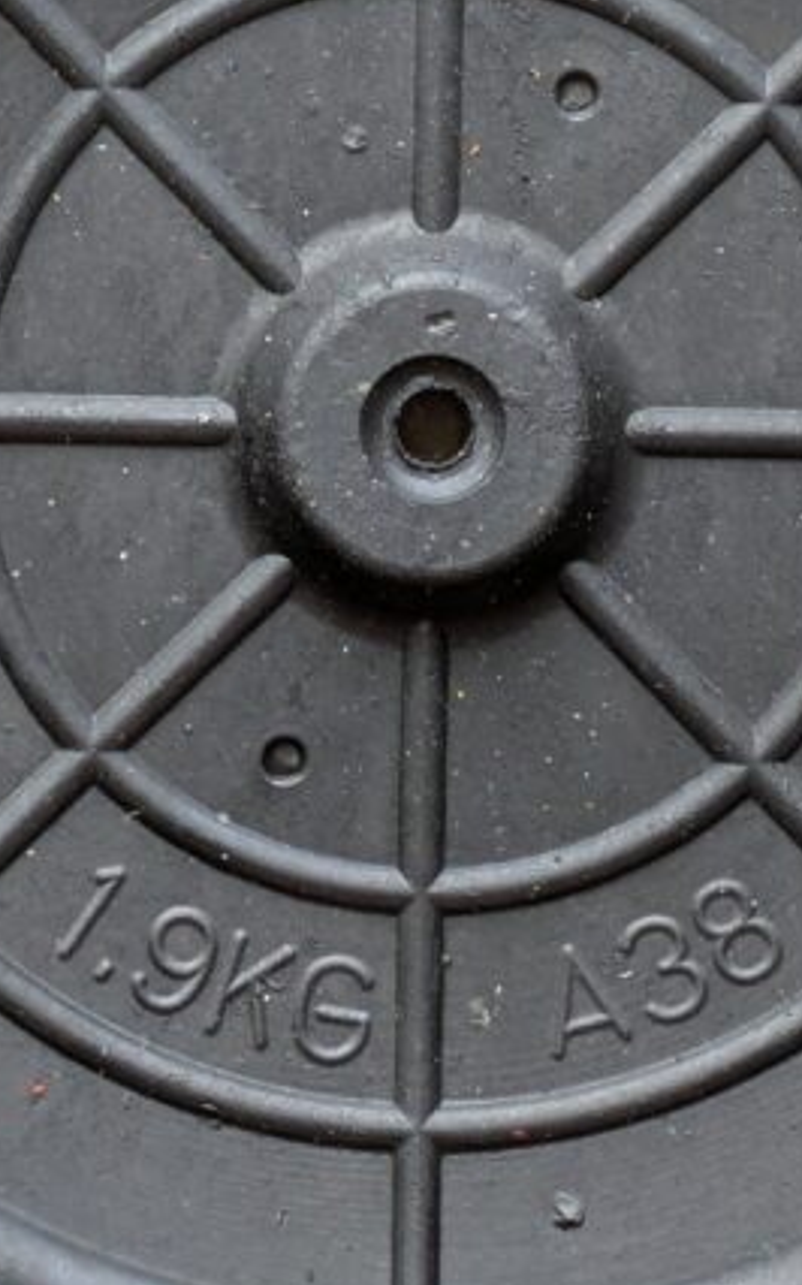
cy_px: 412
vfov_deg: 16.0
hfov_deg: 10.1
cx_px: 434
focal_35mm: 130
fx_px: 4549
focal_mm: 5.43
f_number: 1.89
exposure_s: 1/120
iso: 77
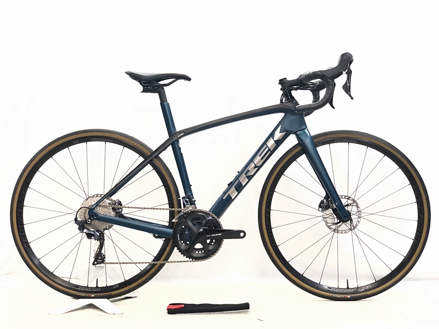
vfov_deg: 28.0
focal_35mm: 52
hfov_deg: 36.8
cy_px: 164
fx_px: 659
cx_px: 220
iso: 125
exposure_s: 1/25
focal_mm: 6
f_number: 2.4
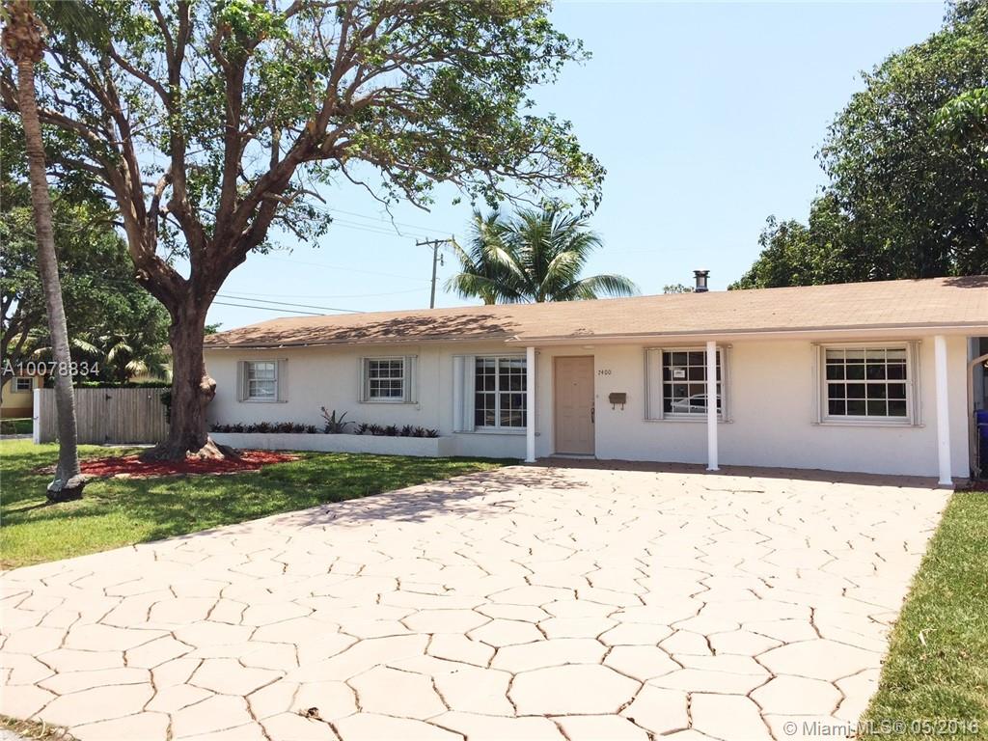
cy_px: 370
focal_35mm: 29
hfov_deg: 61.7
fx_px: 828
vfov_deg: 48.2
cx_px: 494
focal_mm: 4.15
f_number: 2.2
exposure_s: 1/1364
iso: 32
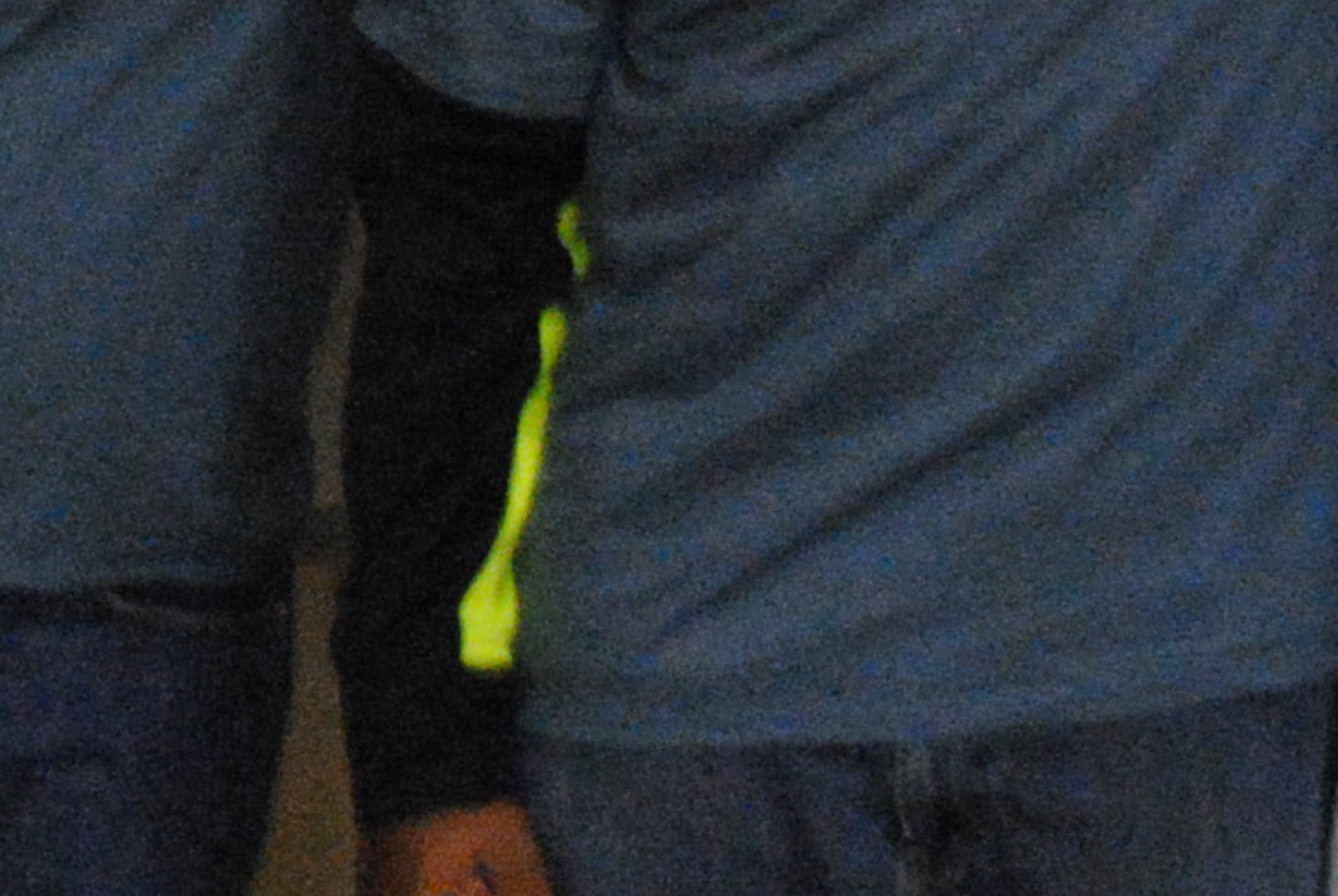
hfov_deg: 10.3
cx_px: -811
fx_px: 7145
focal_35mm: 192
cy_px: -955
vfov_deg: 6.9
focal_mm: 24
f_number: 4
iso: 1250
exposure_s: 1/30
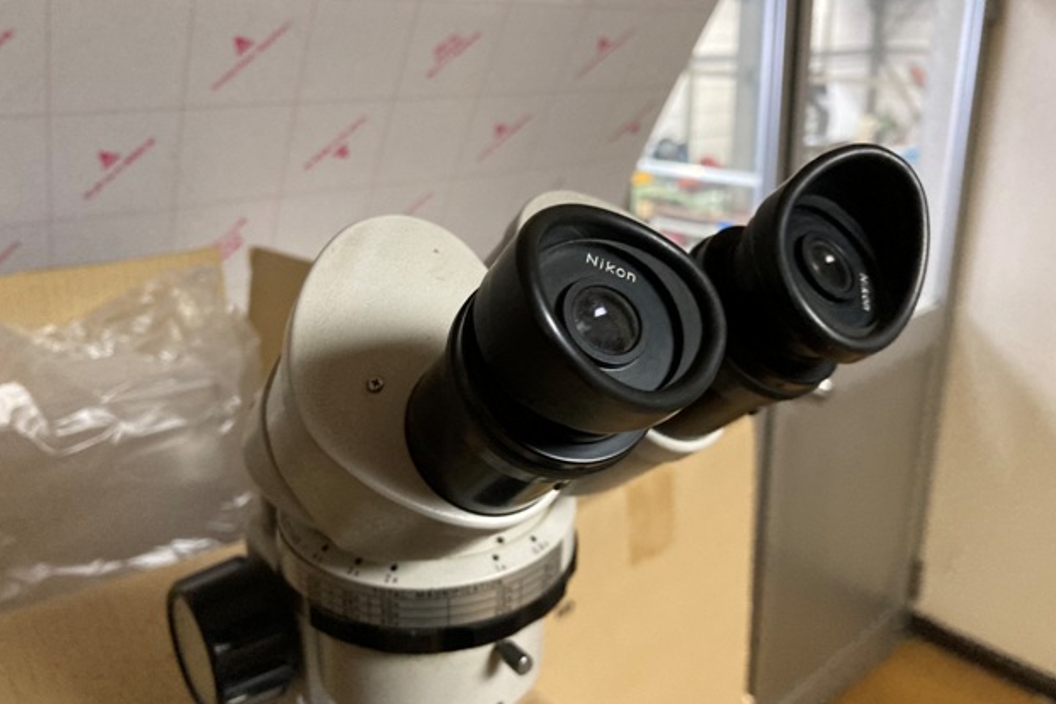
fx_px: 880
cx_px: 524
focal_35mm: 30
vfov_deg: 43.6
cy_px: 326
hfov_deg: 61.9
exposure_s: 1/40
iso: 400
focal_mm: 3.99
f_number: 1.8
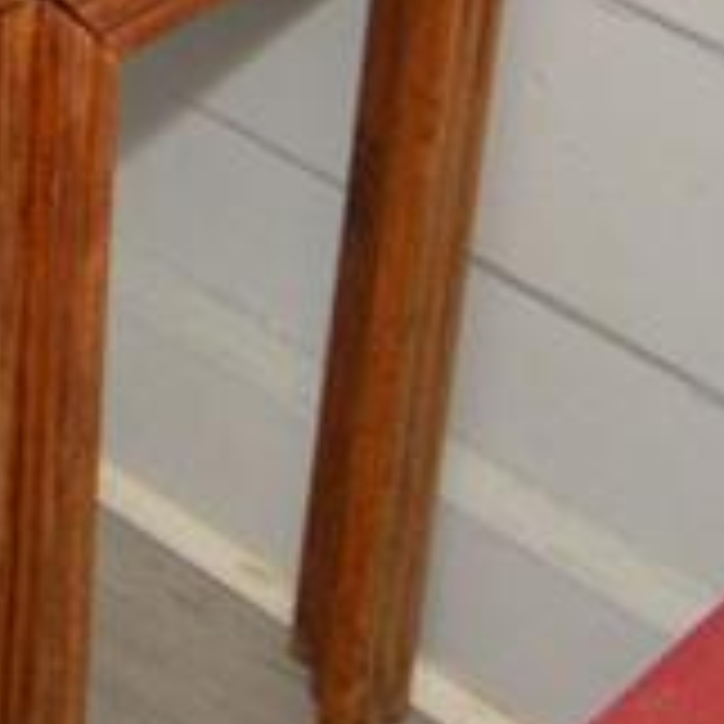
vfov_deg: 9.5
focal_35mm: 152
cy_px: -1288
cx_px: -1461
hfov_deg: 9.2
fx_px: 3597
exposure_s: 1/80
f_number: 4.5
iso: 400
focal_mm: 12
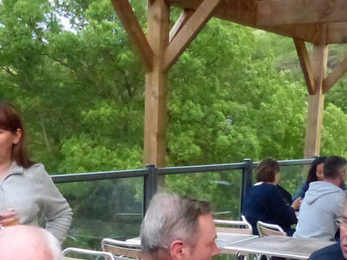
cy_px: 362
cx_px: 116
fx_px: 741
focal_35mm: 74
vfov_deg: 18.2
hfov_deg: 26.2
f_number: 2.8
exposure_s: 1/200
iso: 1600
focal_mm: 4.5
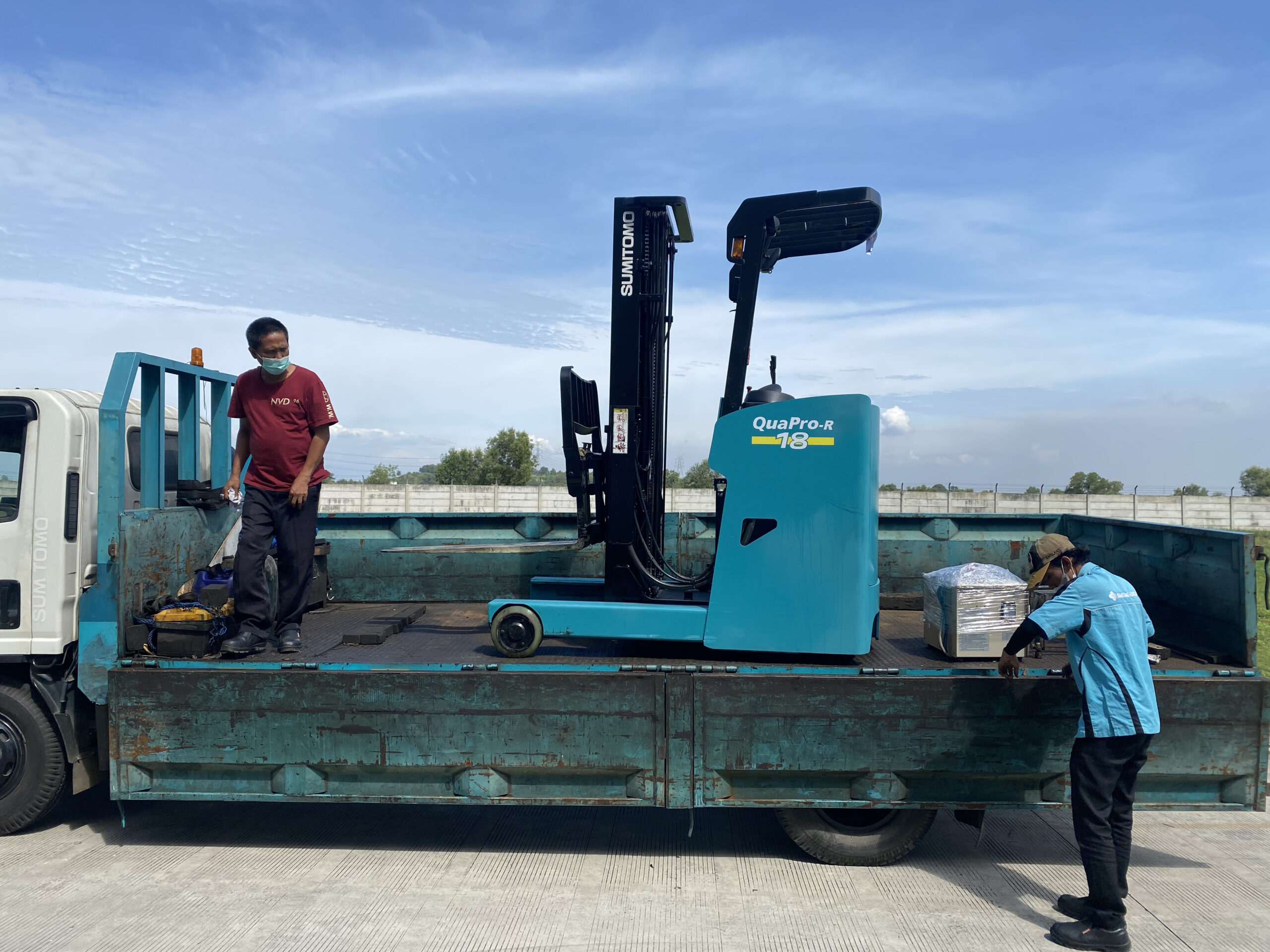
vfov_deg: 53.1
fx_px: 954
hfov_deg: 67.3
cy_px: 476
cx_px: 635
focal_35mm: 26
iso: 32
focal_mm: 4.25
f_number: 1.8
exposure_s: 1/3205
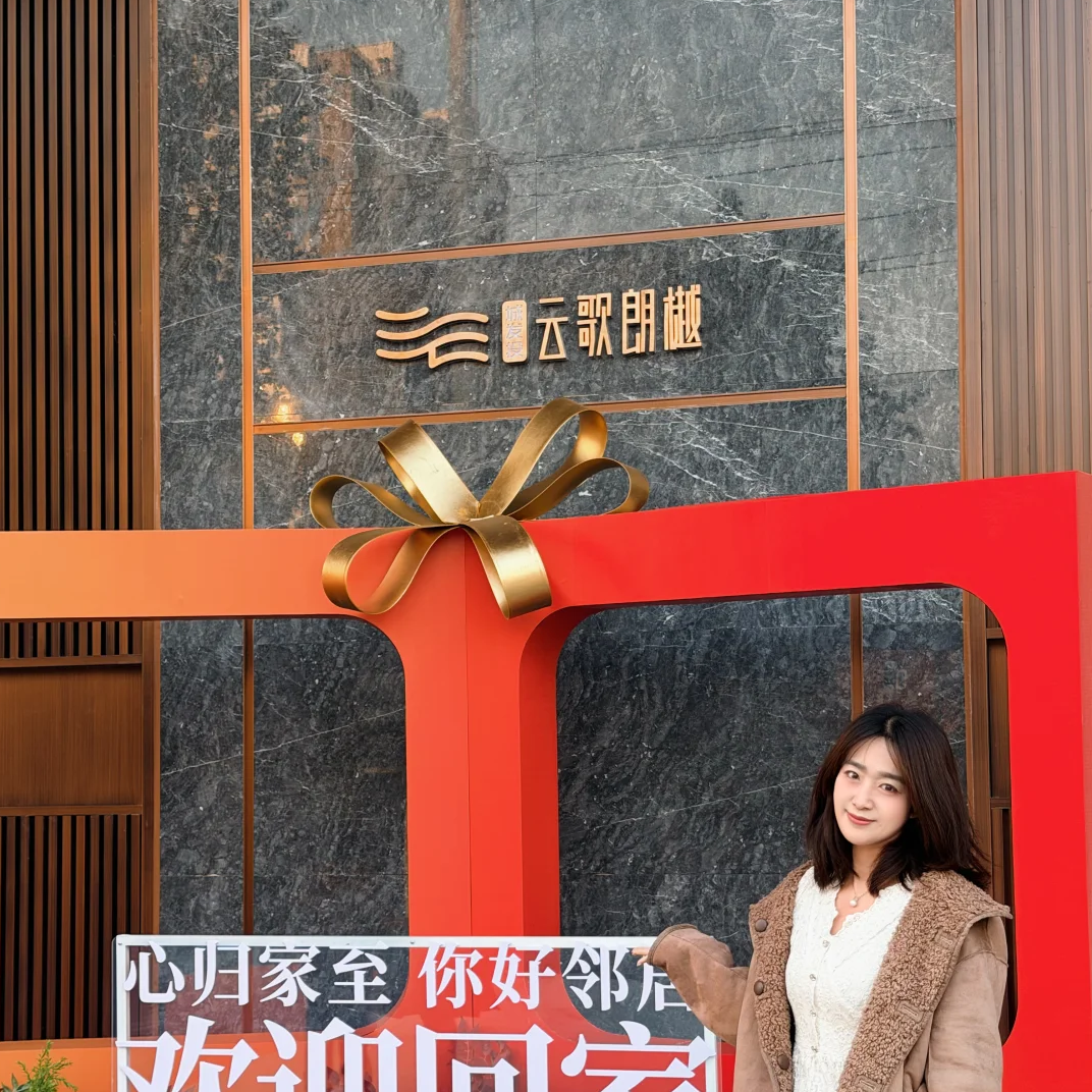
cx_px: 543
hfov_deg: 30.0
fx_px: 2034
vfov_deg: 29.9
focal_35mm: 57
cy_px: 686
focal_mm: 6.76
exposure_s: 1/156
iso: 50
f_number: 1.78
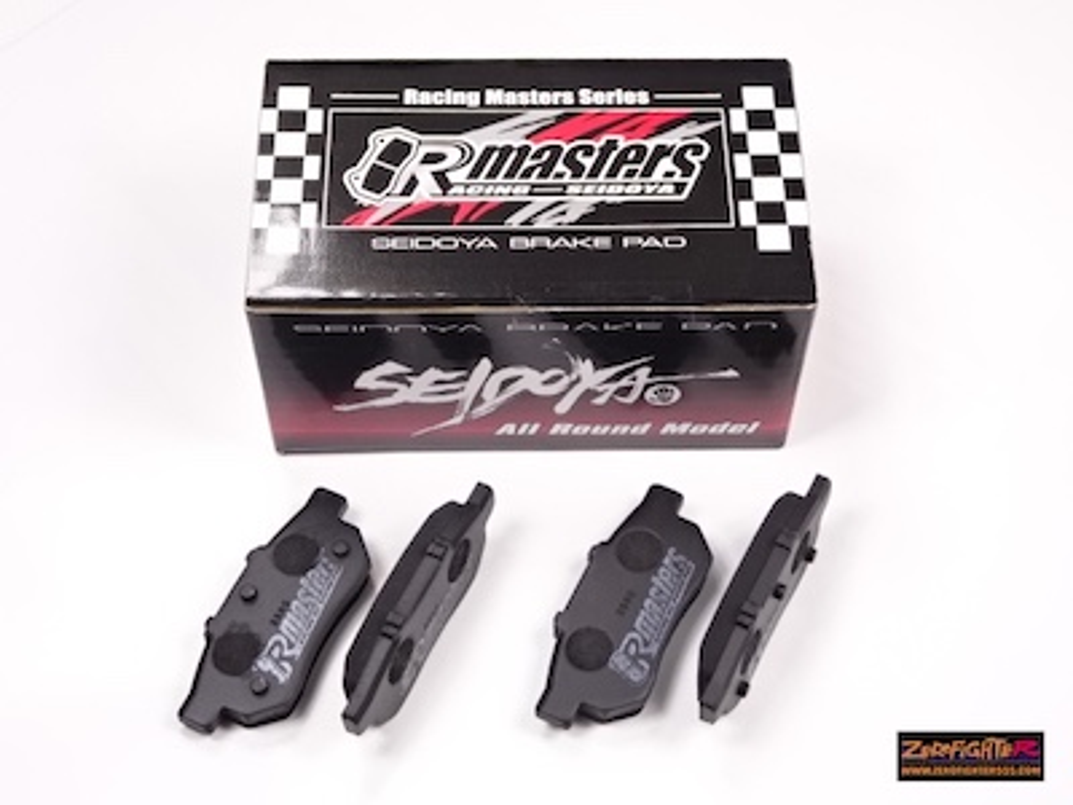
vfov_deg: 25.2
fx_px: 1798
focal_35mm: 58
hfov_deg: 33.2
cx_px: 536
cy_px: 402
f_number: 4.5
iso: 200
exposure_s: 1/60
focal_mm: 9.87
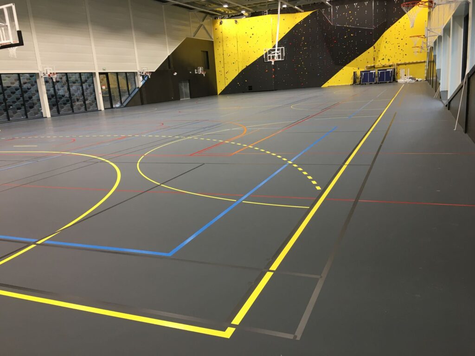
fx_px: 398
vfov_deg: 48.2
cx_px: 238
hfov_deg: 61.7
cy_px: 178
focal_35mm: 29
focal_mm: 4.15
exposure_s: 1/33
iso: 80
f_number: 2.2
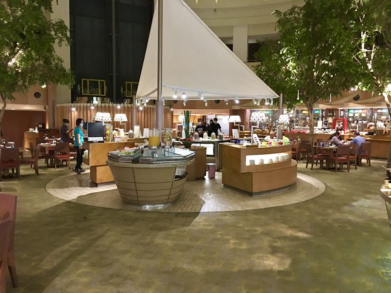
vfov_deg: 48.2
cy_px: 146
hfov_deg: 61.7
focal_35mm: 29
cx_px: 196
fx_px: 328
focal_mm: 4.15
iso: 64
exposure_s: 1/4
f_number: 2.2
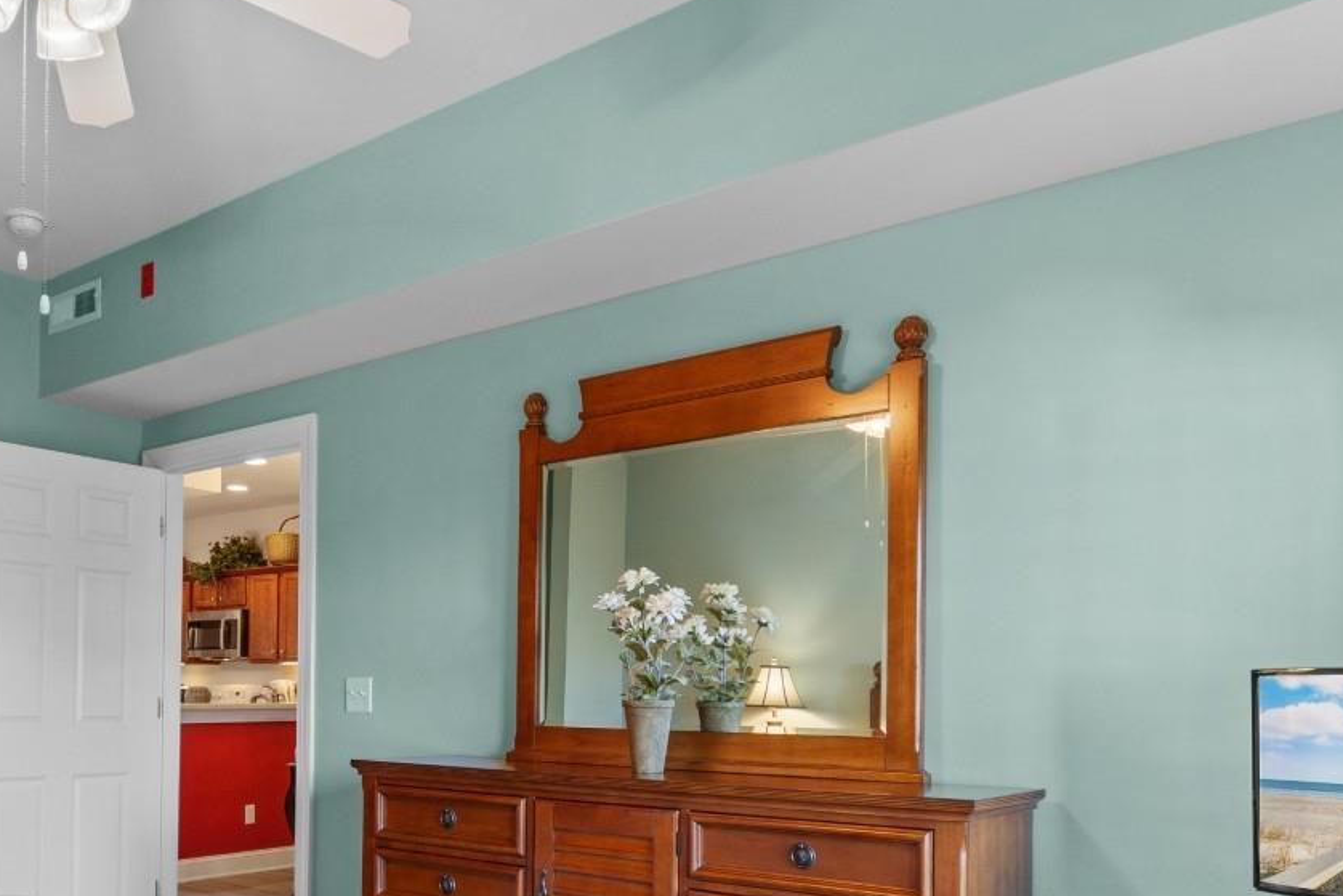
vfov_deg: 43.3
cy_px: 688
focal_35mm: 29
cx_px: 430
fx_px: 1082
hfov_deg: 61.8
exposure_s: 1/8
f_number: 4.5
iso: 100
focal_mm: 10
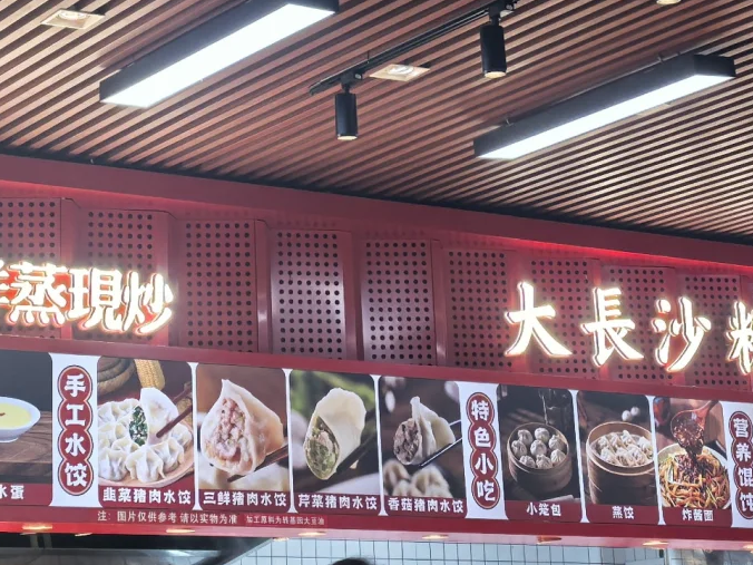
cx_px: 293
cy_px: -7
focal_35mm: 98
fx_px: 2132
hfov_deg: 20.0
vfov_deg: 14.8
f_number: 2
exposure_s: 1/100
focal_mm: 5.75
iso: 80
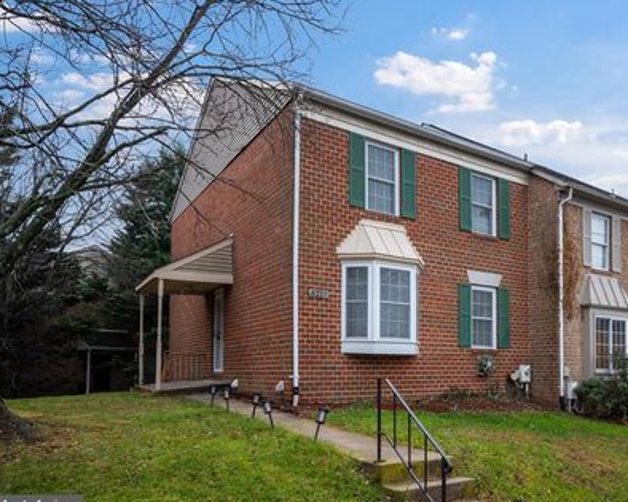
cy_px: 257
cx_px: 395
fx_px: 476
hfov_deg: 65.8
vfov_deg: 55.6
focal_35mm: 26
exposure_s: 1/30
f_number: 8
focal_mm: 21.5
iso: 125
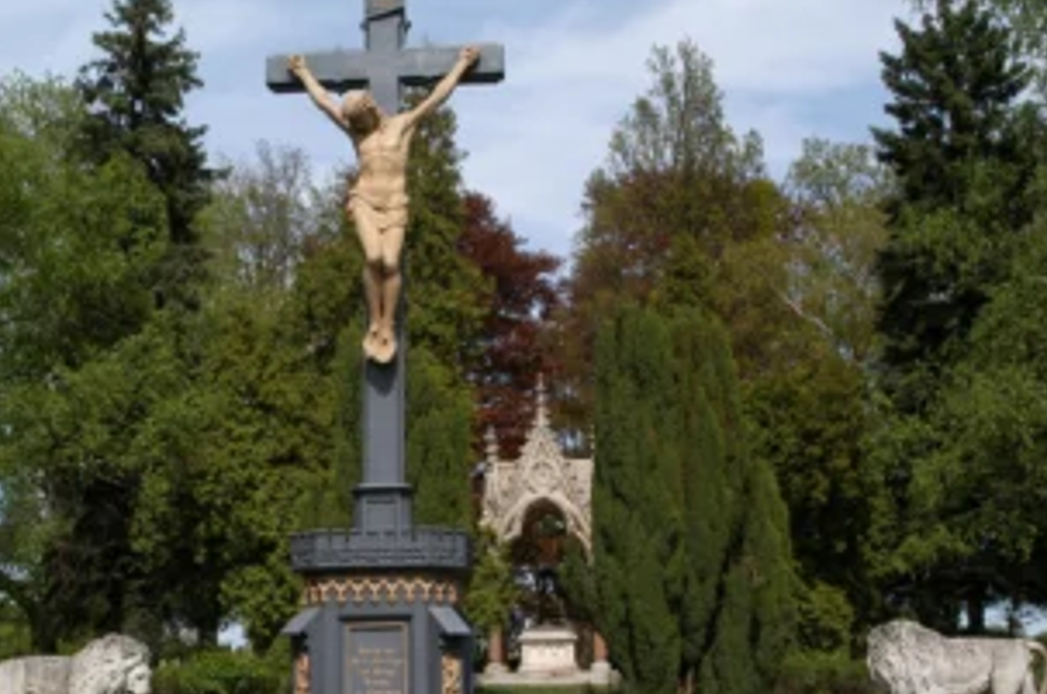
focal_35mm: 57
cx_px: 428
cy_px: 454
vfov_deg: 23.6
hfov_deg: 35.0
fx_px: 1655
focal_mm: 24
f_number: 16
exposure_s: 1/100
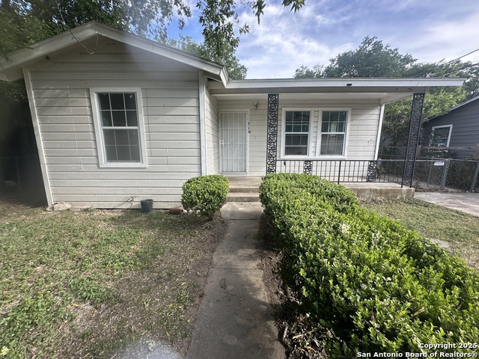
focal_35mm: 14
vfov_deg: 85.7
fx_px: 194
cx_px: 240
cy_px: 180
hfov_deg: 102.1
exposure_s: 1/380
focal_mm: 2.22
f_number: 2.2
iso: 40
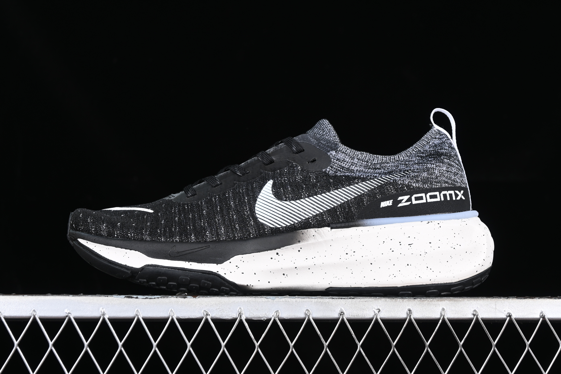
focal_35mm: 75
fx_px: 1169
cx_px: 280
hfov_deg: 27.0
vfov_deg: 18.2
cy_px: 187
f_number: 6.3
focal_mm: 50
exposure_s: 1/60
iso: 160
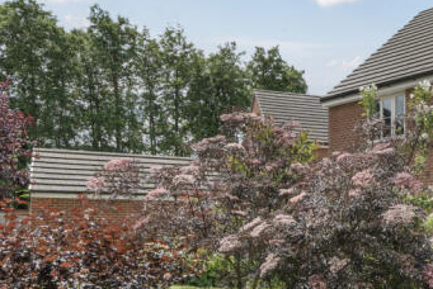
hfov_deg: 43.9
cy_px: 215
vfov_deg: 31.4
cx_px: 353
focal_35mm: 42
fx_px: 506
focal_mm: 14
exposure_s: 1/1600
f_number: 8
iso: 400
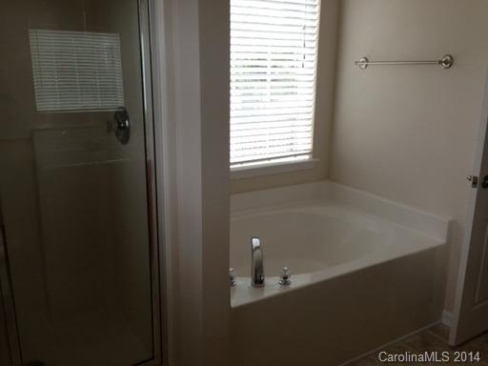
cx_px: 244
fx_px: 465
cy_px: 183
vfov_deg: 42.9
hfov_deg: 55.4
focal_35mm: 33
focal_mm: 4.13
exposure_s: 1/60
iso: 64
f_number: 2.4
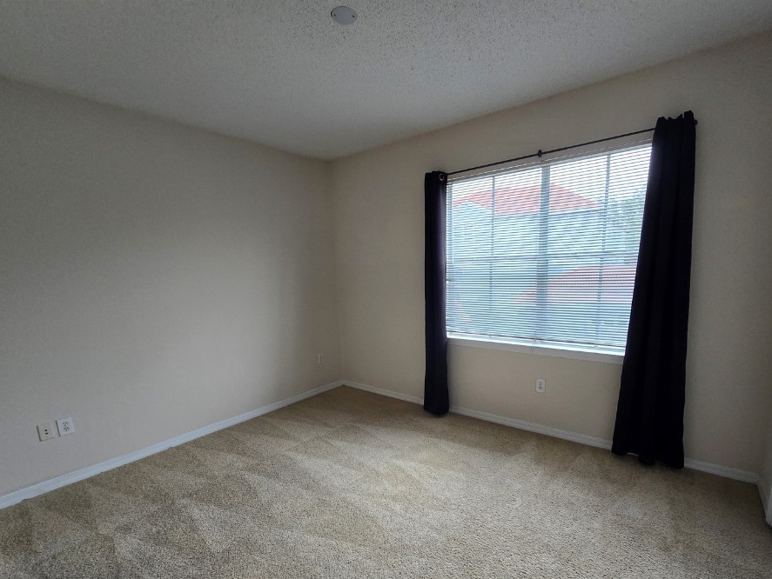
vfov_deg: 81.2
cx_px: 413
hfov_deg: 98.0
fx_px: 335
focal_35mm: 15
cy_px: 333
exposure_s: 1/100
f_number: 2.2
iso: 160
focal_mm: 2.2
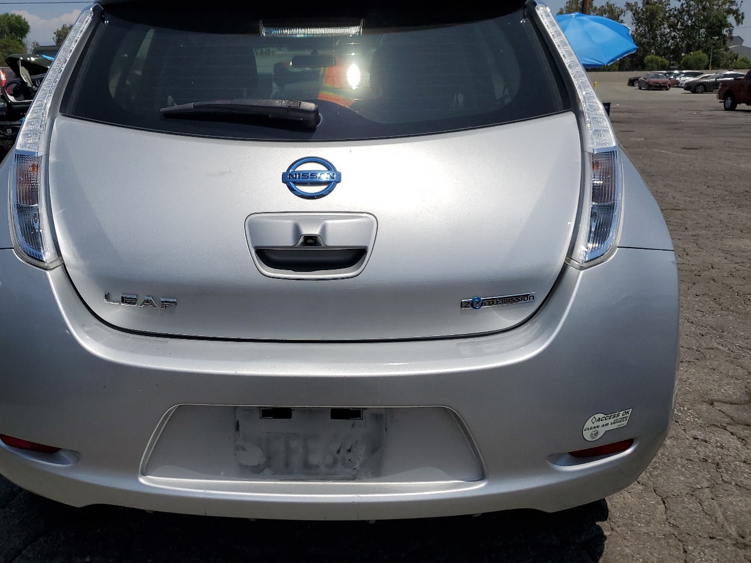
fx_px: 694
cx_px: 298
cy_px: 284
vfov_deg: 44.2
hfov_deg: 56.4
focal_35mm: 32
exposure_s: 1/10000
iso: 51
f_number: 1.5
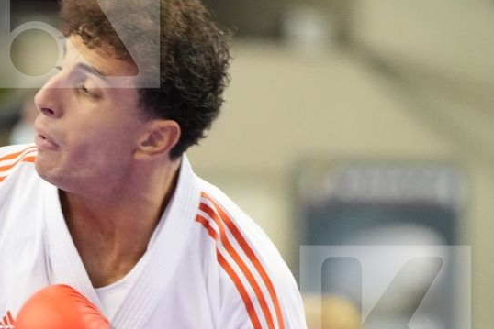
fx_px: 7851
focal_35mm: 572
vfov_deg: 2.4
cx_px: 74
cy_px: 329
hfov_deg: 3.6
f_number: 2.8
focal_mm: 171
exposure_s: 1/1000
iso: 5000
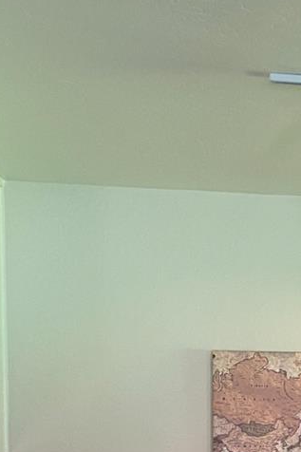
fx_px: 1029
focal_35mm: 82
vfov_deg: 23.6
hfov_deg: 14.9
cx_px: 508
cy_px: 461
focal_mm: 5.1
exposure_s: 1/60
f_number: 1.6
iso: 160
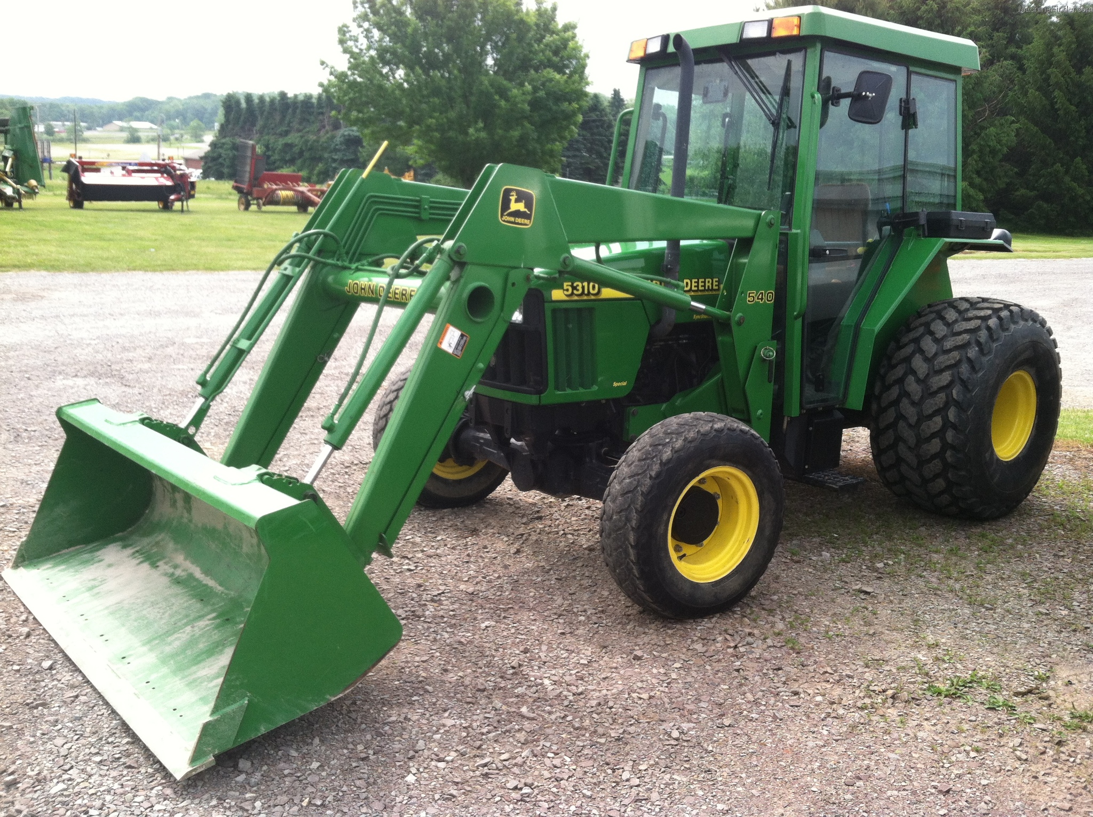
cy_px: 408
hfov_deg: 52.7
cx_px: 546
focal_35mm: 35
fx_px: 1104
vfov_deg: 40.6
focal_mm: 3.85
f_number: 2.8
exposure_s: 1/484
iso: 80
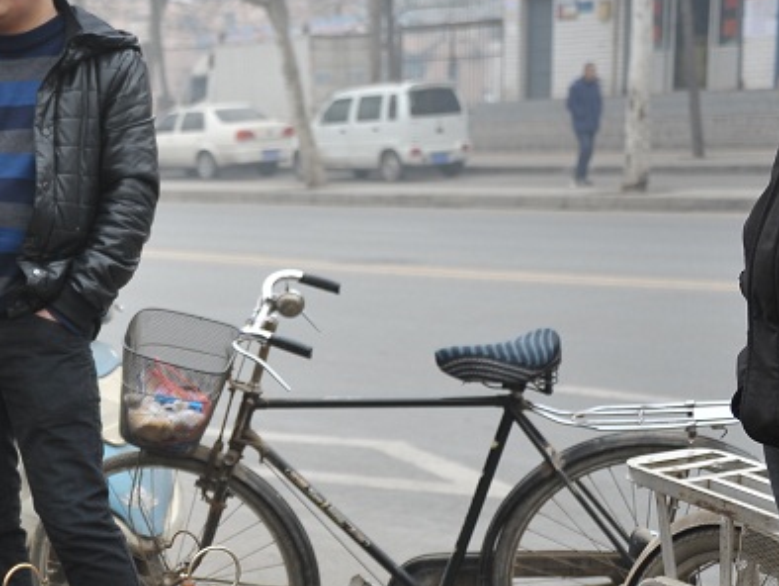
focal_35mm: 98
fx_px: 2207
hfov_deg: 19.4
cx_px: -18
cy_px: 456
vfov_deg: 15.0
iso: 200
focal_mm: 45
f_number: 4.2
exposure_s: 1/160
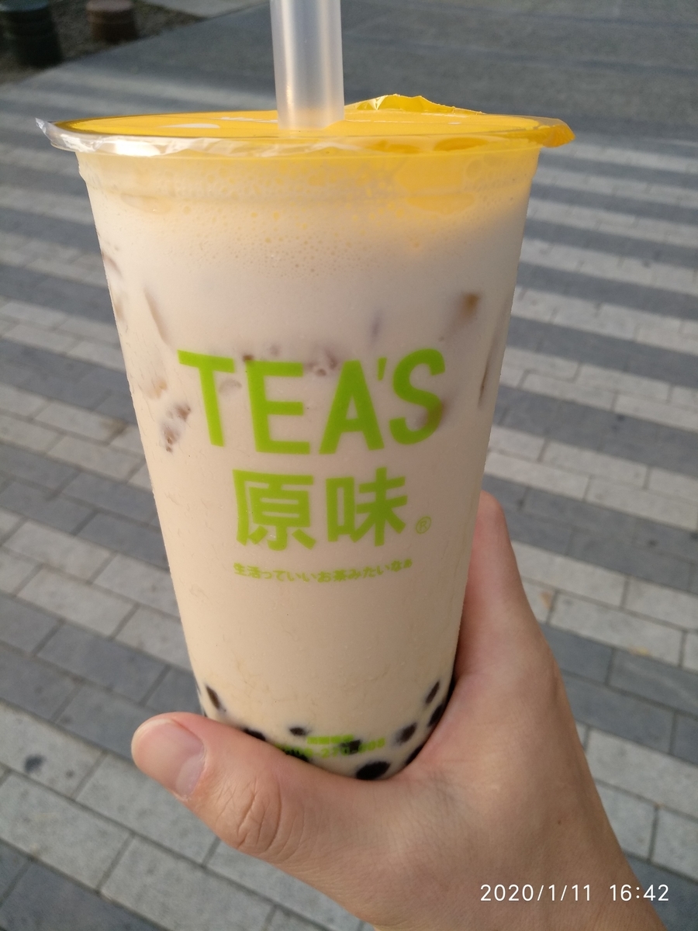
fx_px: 591
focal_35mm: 22
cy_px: 466
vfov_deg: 76.4
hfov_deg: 61.1
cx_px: 349
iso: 100
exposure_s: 1/120
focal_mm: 3.81
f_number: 2.2
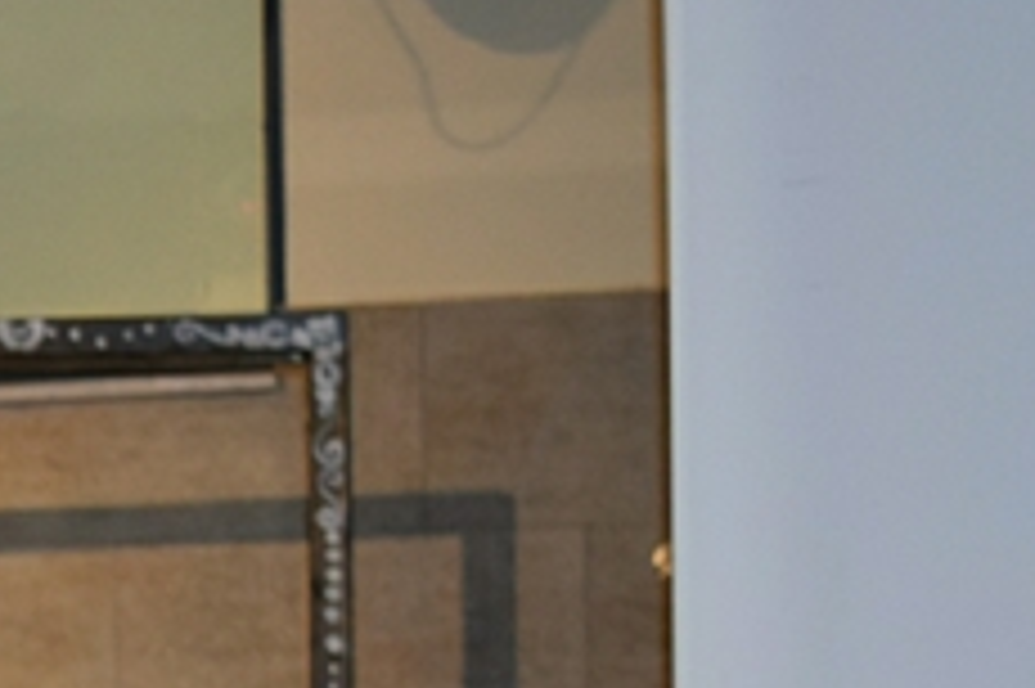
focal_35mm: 183
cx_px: -950
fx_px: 5257
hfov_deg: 10.4
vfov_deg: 7.4
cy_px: 947
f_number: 4.2
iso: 800
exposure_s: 1/60
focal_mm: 28
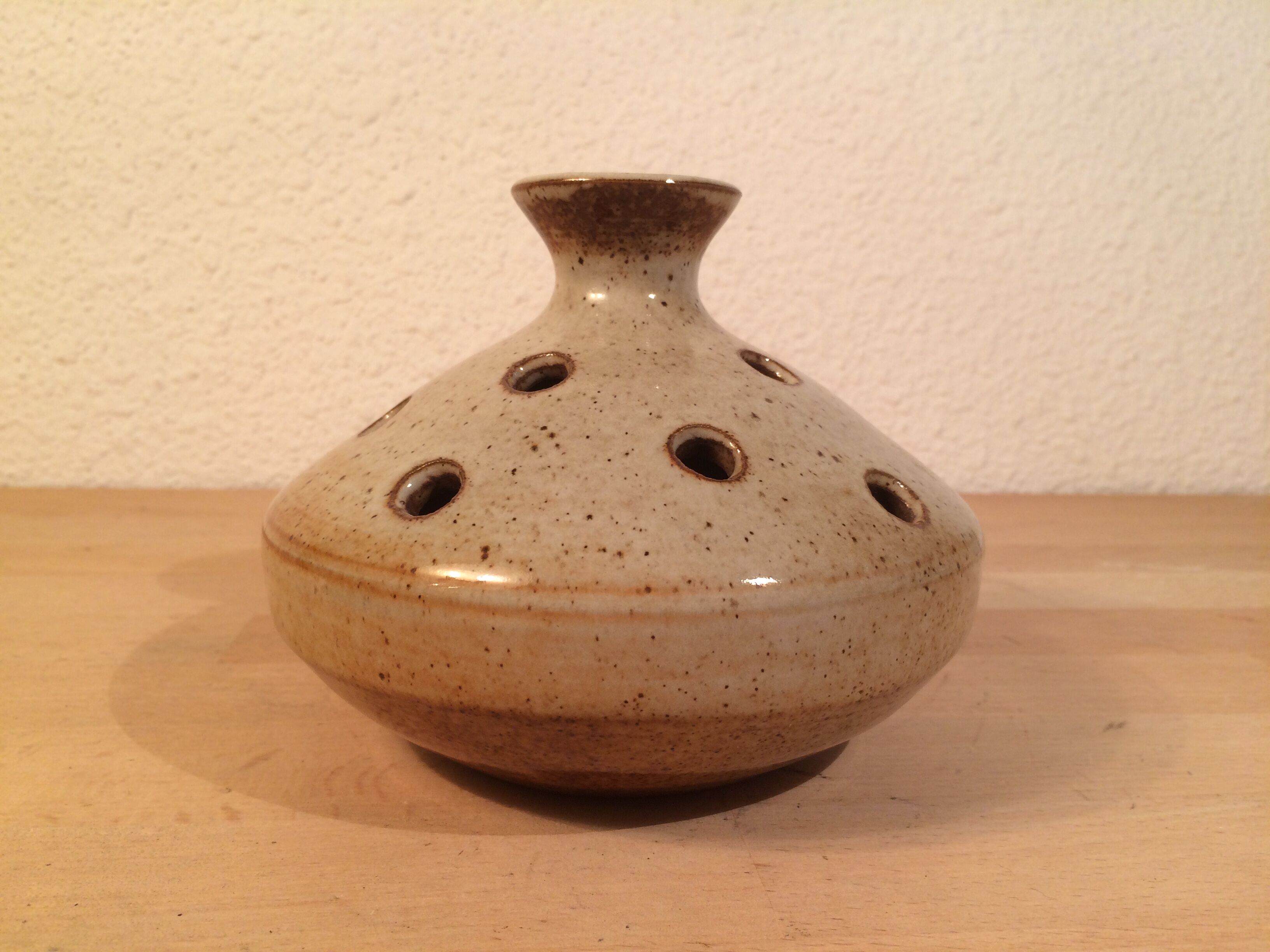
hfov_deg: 61.7
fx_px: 1064
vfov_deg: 48.2
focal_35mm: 29
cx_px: 635
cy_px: 476
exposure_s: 1/33
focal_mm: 4.15
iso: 50
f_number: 2.2
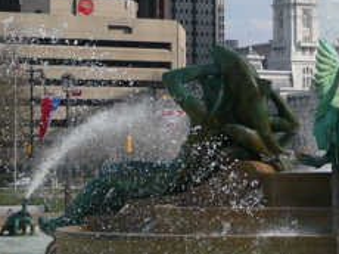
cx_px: 292
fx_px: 1585
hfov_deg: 12.1
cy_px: 37
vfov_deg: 9.1
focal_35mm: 162
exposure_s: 1/640
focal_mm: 15.5
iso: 100
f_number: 5.3
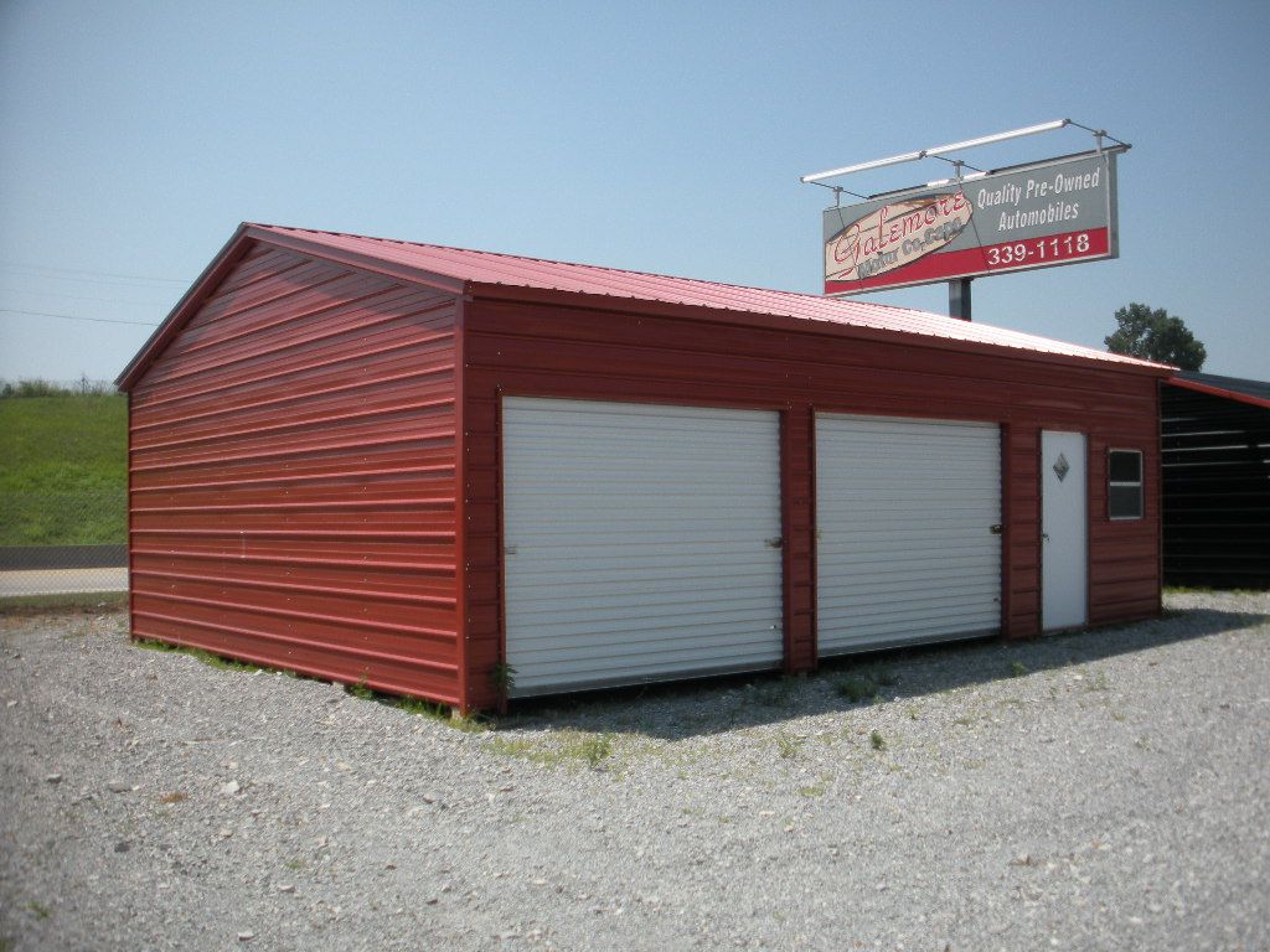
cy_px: 476
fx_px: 1284
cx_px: 635
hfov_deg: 52.6
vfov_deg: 40.7
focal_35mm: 35
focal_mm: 6.3
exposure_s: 1/830
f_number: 3.5
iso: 64
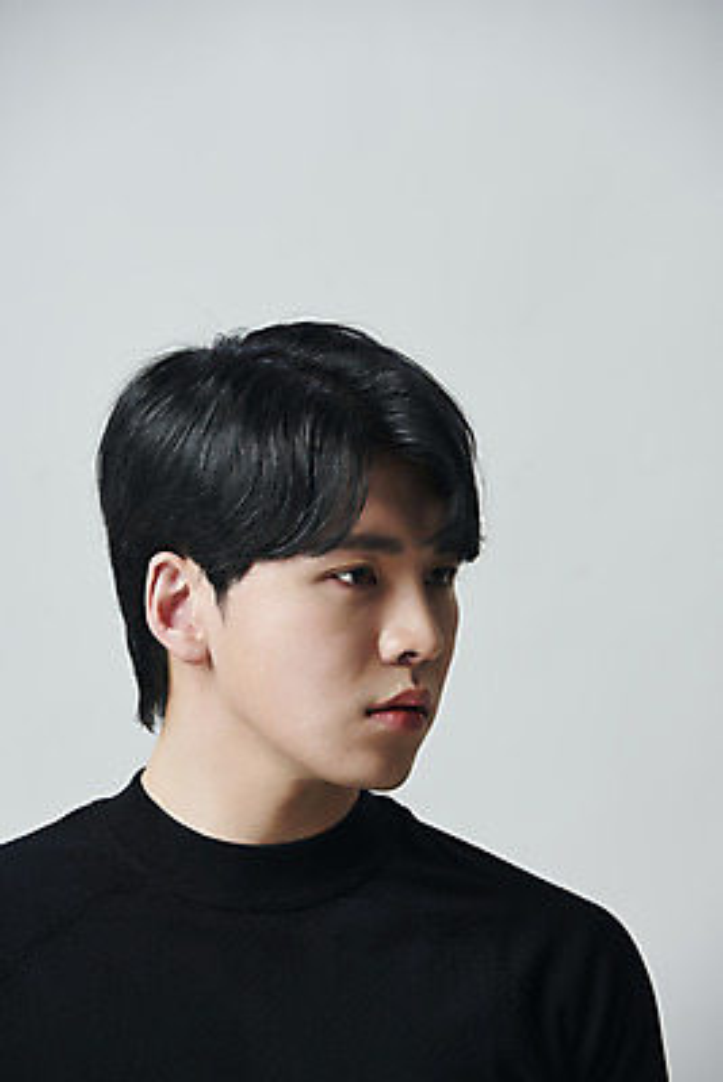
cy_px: 541
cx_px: 362
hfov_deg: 7.4
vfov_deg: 11.1
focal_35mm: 185
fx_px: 5568
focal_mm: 185
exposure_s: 1/125
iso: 64
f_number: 7.1
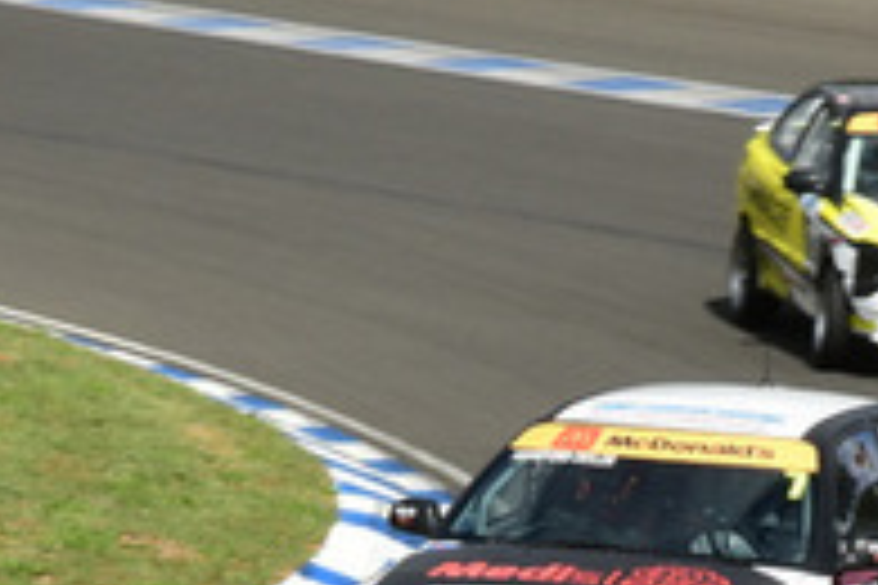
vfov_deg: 2.8
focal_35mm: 492
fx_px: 11998
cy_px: 590
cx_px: 666
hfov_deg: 4.2
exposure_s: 1/400
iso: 200
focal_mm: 80
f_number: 11
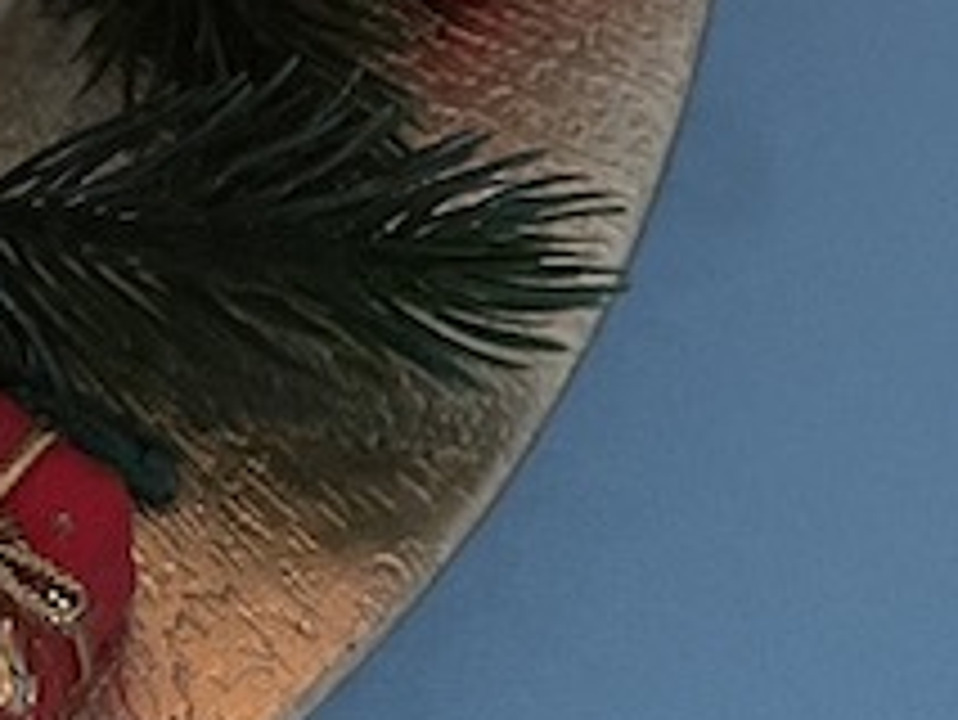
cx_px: -886
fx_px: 3378
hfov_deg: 13.9
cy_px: -414
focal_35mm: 122
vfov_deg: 11.6
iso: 400
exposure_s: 1/60
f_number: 1.6
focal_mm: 4.2
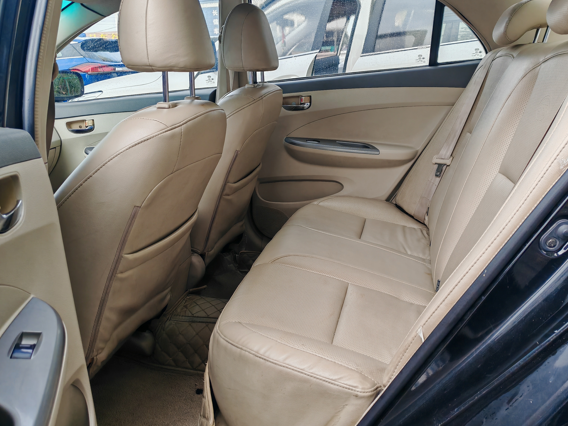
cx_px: 275
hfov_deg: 51.3
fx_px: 591
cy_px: 201
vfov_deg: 39.6
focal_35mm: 36
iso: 64
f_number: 1.9
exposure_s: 1/430
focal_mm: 5.52
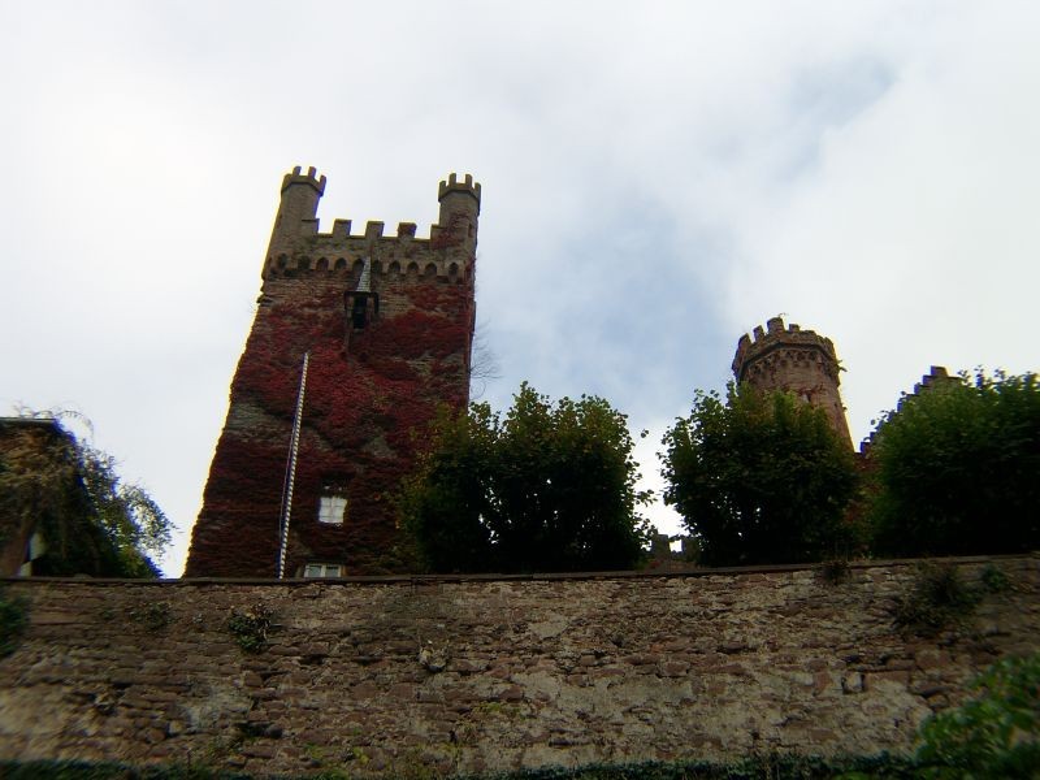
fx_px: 1713
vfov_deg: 25.7
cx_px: 520
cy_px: 390
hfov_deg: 33.8
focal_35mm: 57
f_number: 4
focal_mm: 11.76
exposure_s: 1/478
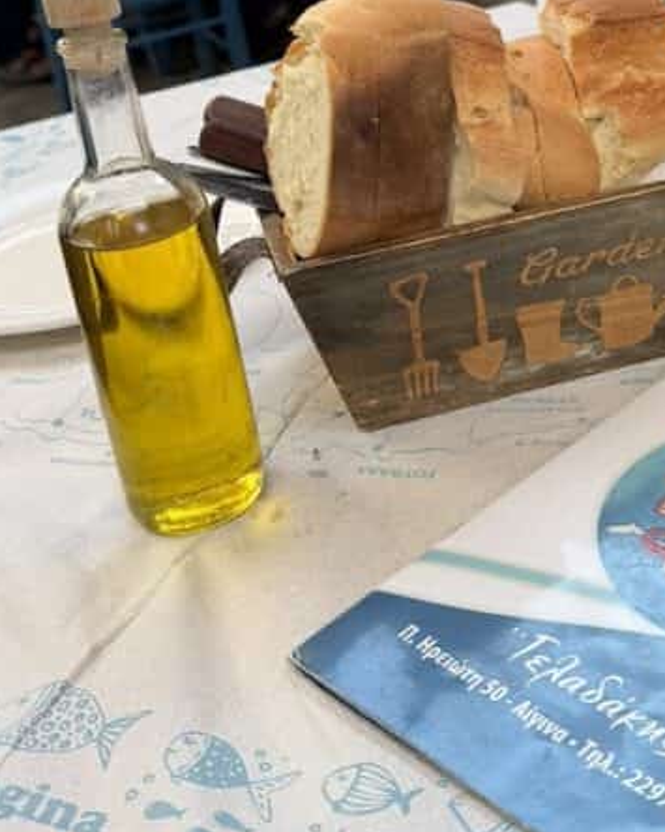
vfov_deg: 33.8
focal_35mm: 54
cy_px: 178
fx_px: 1329
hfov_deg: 27.7
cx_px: 500
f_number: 1.78
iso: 80
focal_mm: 6.76
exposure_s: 1/438
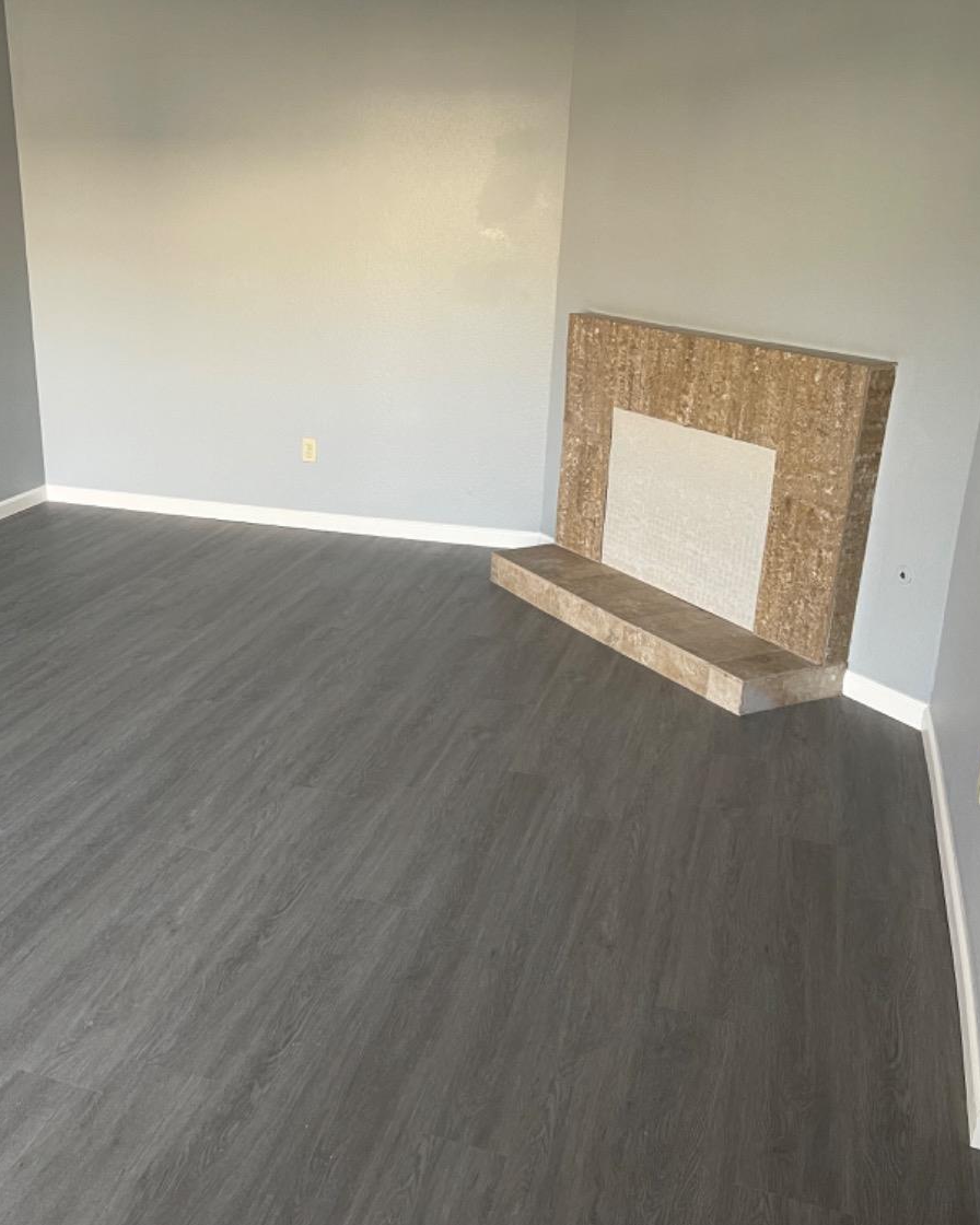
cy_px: 614
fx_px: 1233
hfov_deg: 42.8
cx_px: 327
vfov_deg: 52.8
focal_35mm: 34
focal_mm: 5.1
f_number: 1.6
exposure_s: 1/60
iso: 100
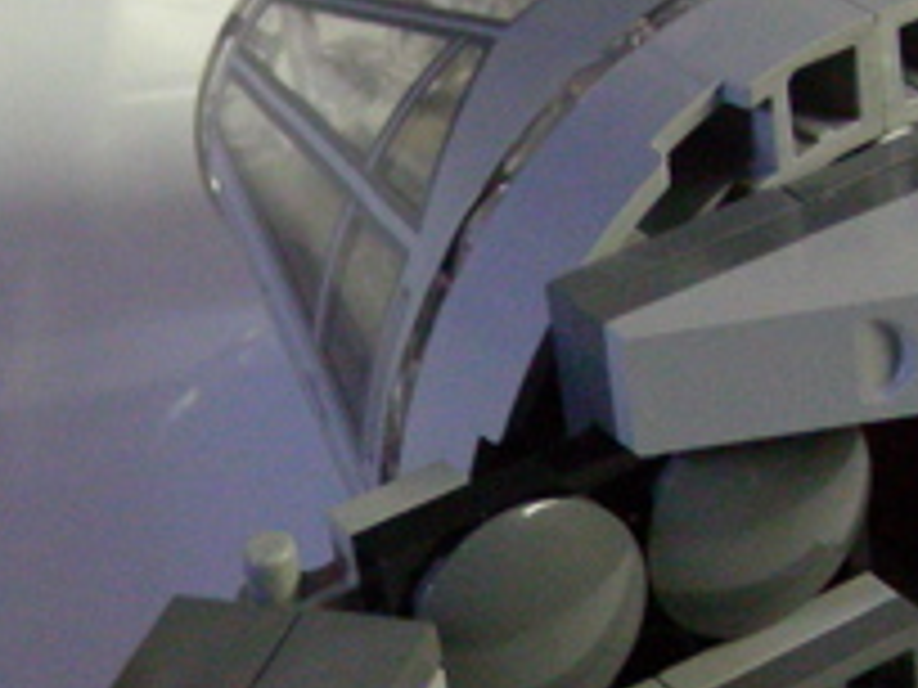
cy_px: 823
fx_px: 3156
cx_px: 140
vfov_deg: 12.2
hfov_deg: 16.4
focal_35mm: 119
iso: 400
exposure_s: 1/55.8
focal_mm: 6.3
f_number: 3.5
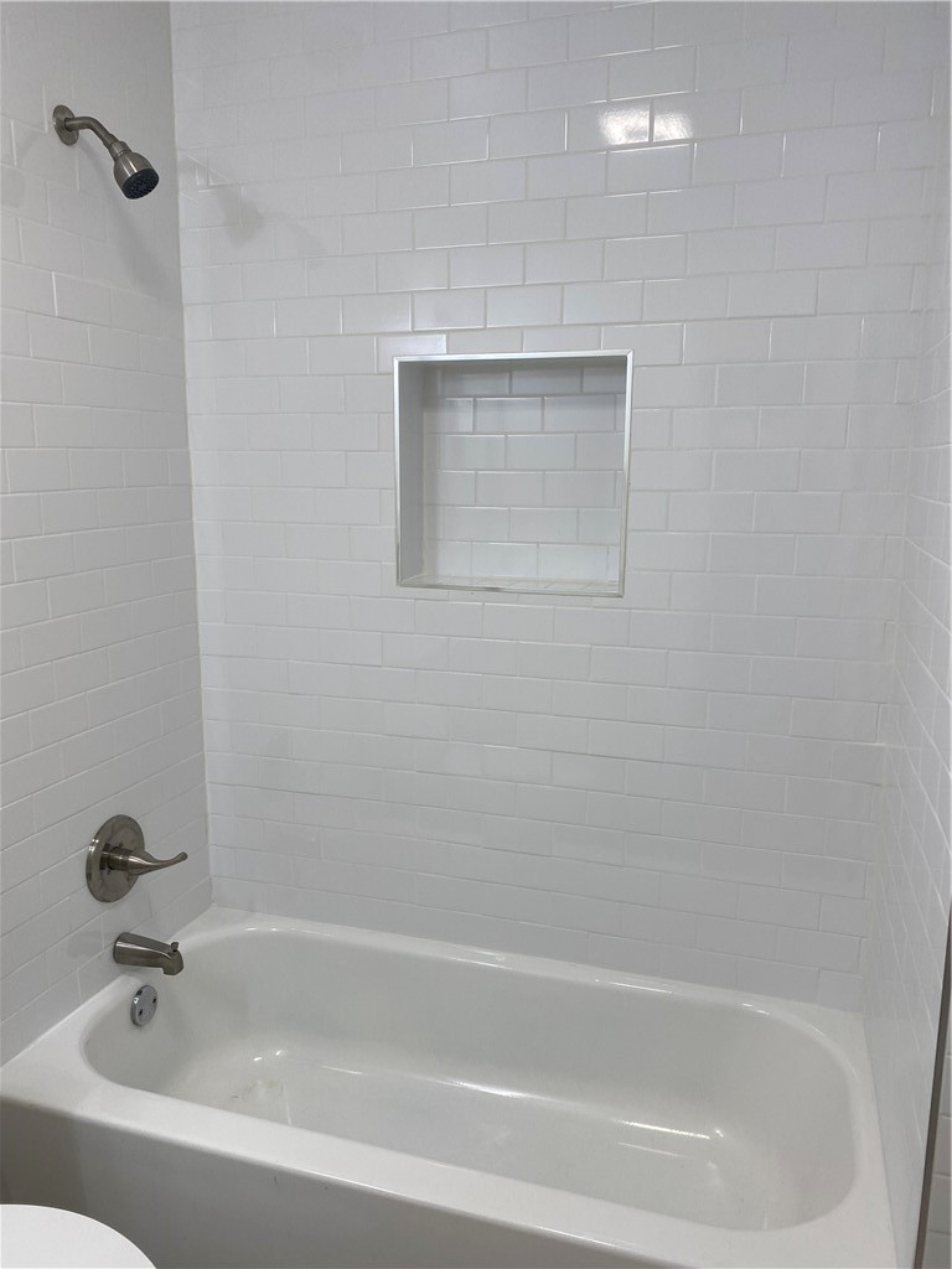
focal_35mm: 26
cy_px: 634
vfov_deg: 67.3
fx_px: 953
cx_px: 476
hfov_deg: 53.1
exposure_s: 1/120
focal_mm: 4.25
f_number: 1.8
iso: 50
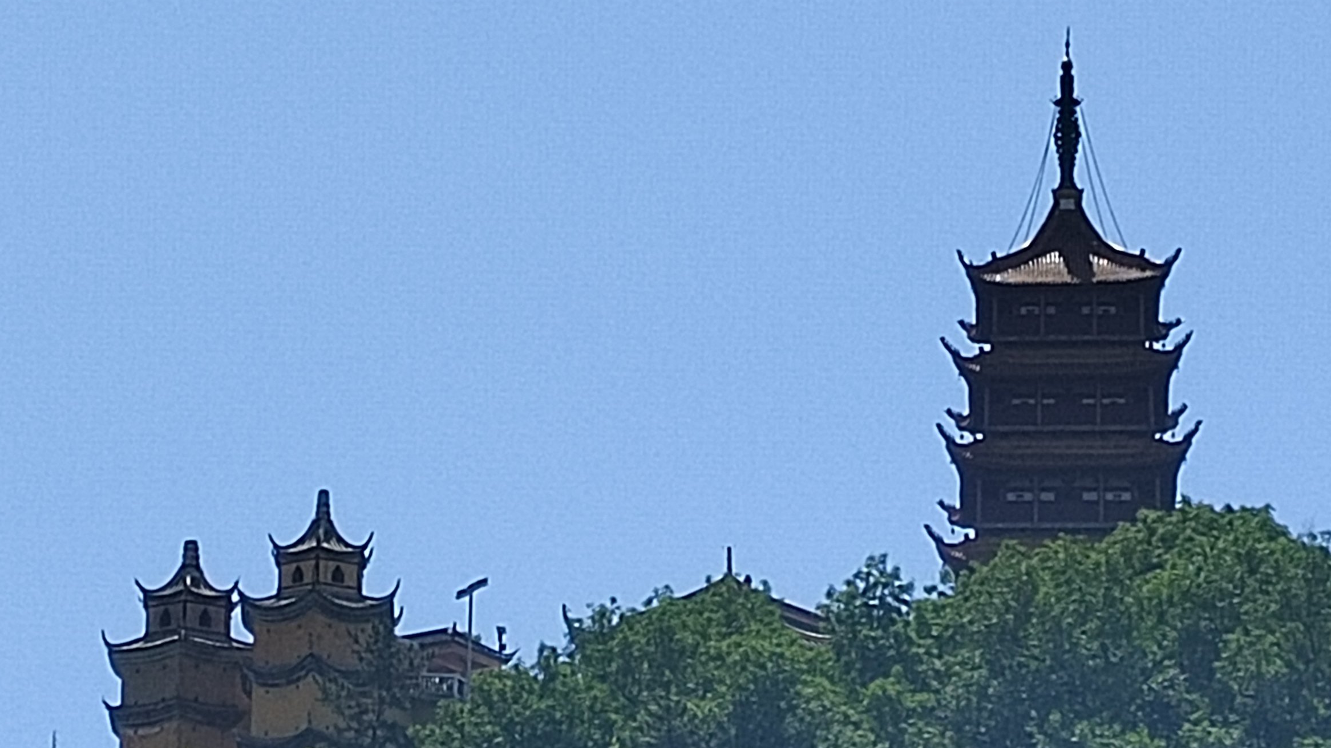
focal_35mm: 241
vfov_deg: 5.0
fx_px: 8505
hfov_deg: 8.9
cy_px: 486
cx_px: 711
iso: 250
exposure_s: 1/2500
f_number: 1.9
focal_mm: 5.52
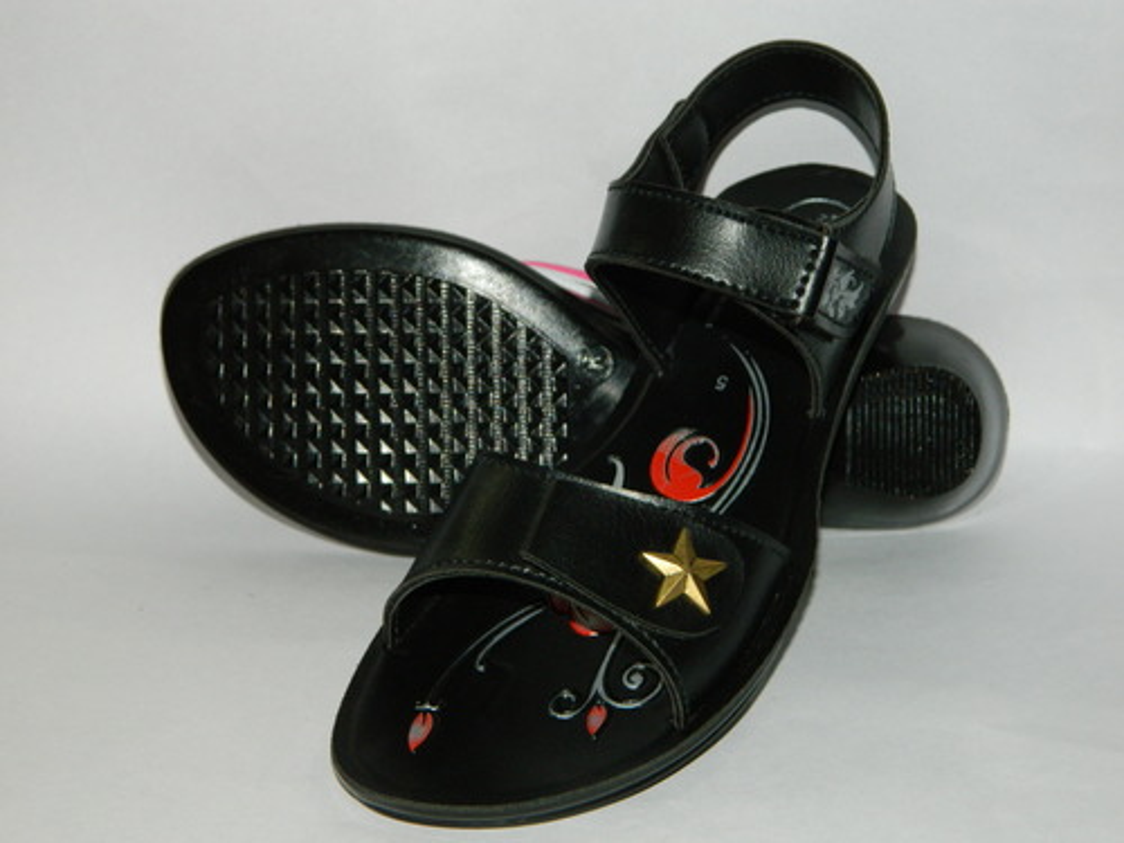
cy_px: 422
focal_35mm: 70
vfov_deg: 21.0
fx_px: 2273
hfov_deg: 27.8
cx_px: 562
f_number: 4
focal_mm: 12.6
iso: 200
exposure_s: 1/50
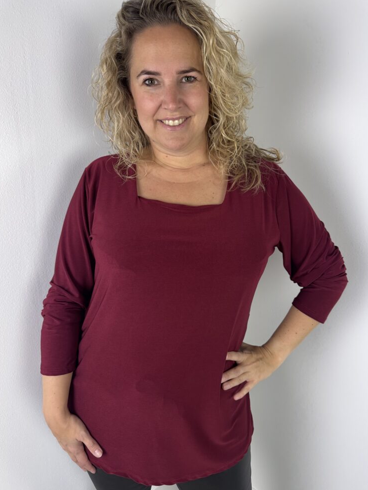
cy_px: 246
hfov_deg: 54.9
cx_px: 187
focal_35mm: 25
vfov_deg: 69.4
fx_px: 354
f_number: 1.78
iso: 125
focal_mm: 6.76
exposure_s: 1/100
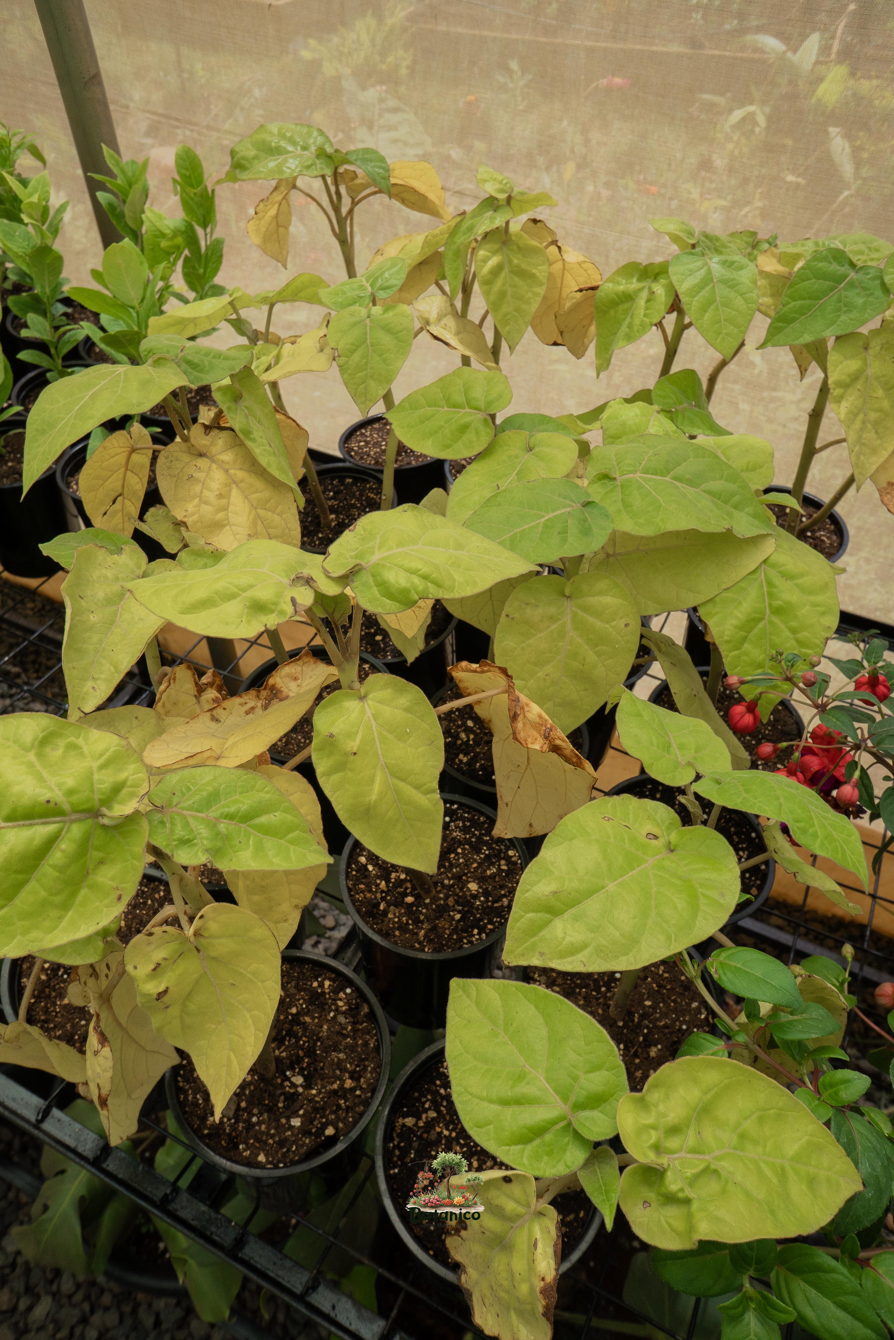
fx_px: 894
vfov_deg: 73.7
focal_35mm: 24
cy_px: 670
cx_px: 447
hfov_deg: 53.1
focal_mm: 16
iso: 640
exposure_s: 1/640
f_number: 9
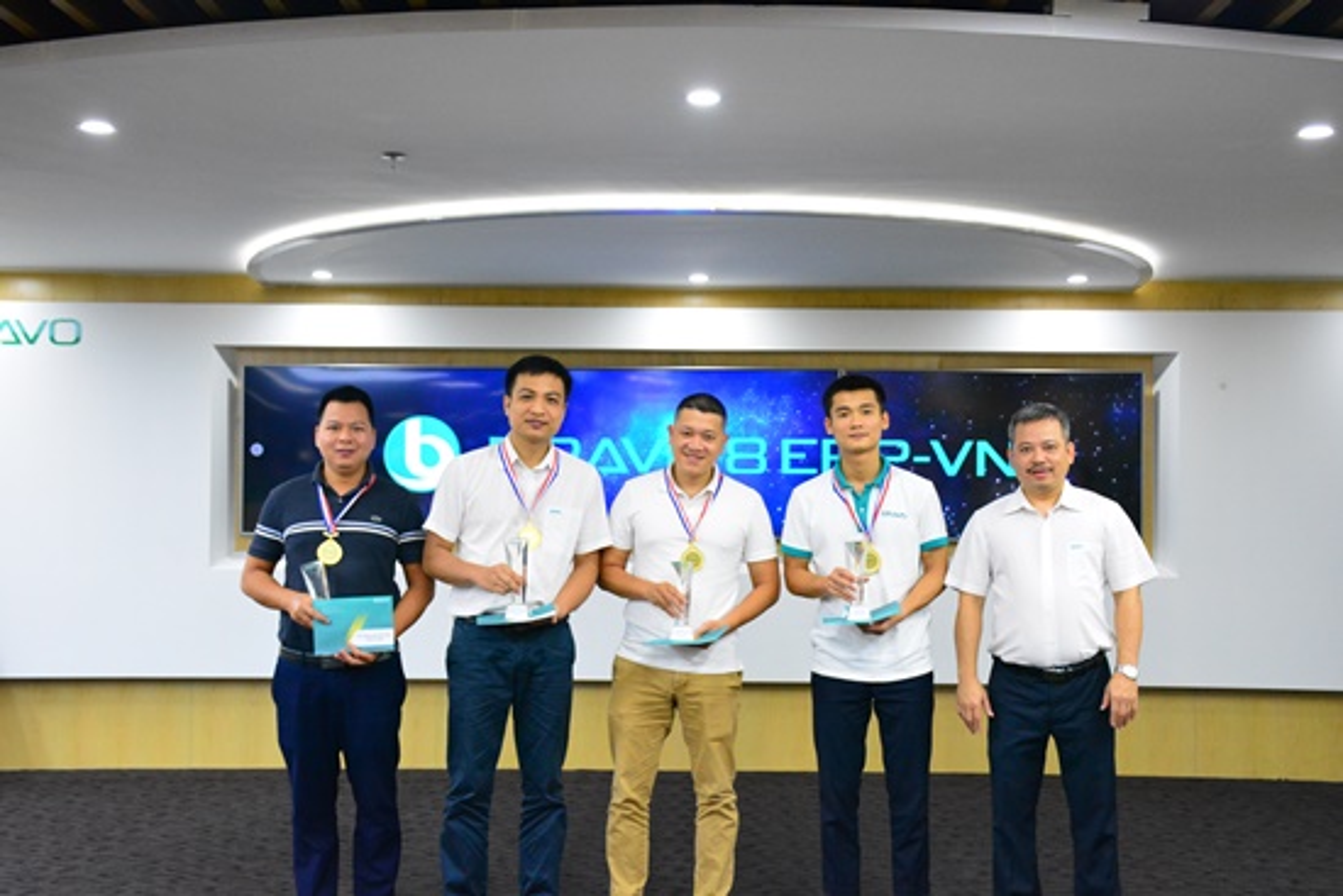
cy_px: 448
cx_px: 672
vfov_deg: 33.0
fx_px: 1511
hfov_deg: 47.9
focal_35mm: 40
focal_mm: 27
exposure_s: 1/200
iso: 3200
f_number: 4
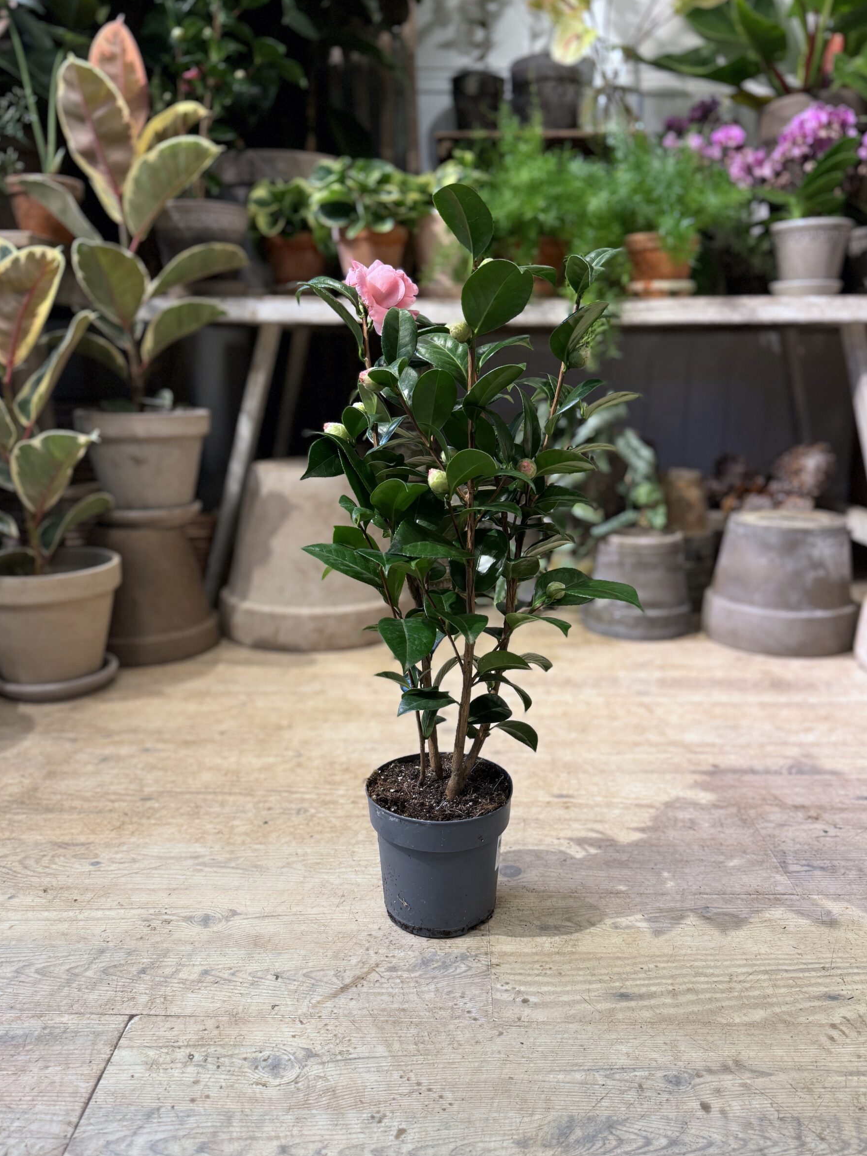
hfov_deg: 53.1
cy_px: 591
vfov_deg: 67.3
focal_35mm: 26
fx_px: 868
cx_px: 444
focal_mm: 6.86
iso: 125
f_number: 1.78
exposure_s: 1/50
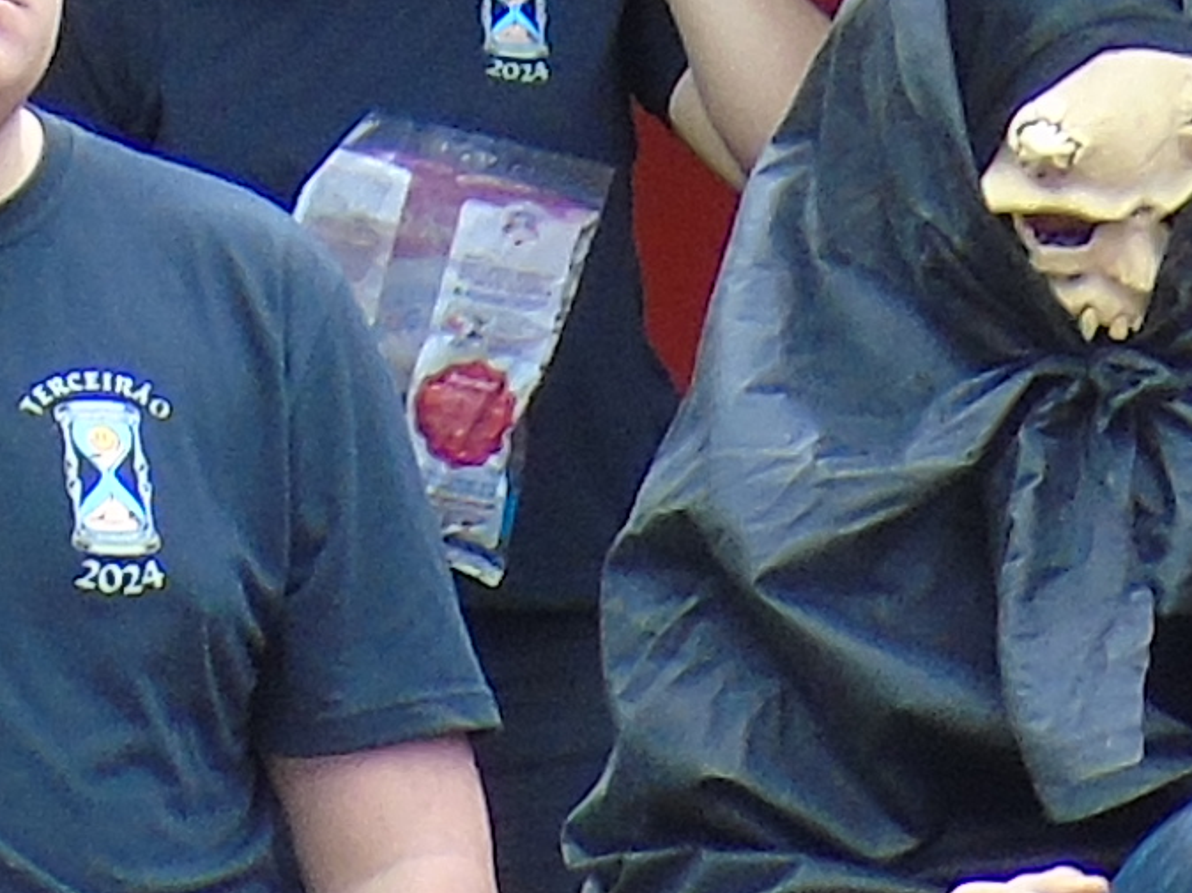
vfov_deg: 2.7
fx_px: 18692
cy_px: 385
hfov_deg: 3.7
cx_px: 509
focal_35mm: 543
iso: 100
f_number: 4.7
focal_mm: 13
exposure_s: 1/80
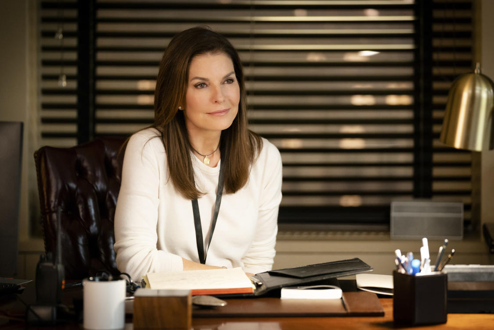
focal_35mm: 153
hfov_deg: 13.4
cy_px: 159
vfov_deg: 9.0
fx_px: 2100
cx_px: 242
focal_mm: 144
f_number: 2.8
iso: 5000
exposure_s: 1/160
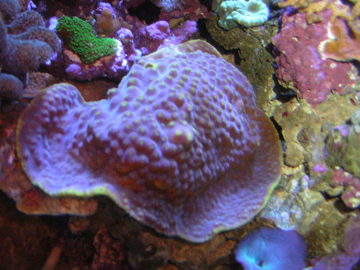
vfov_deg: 39.7
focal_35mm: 36
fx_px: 374
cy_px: 135
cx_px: 180
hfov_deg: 51.4
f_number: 2.6
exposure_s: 1/60.1
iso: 198
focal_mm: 4.7
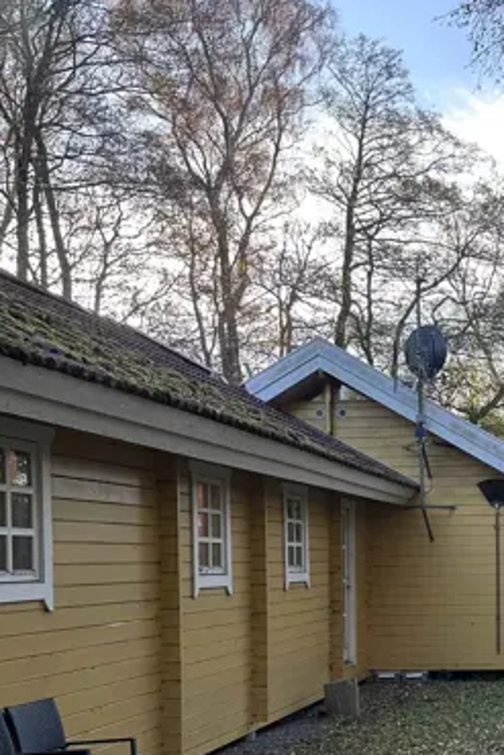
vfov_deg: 35.9
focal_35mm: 54
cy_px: 584
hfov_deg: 23.8
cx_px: 520
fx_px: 1133
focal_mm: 6.86
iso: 80
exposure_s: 1/513
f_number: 1.78
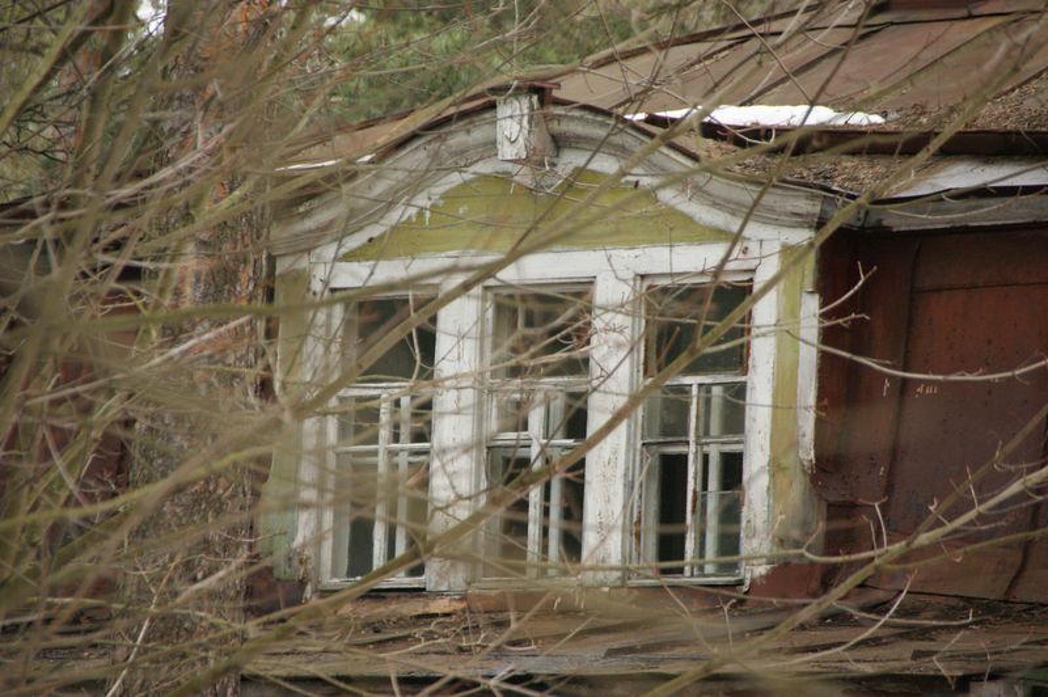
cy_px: 348
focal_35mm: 300
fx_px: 8726
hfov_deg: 6.9
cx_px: 524
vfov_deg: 4.6
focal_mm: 200
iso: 400
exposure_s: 1/160
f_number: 6.3
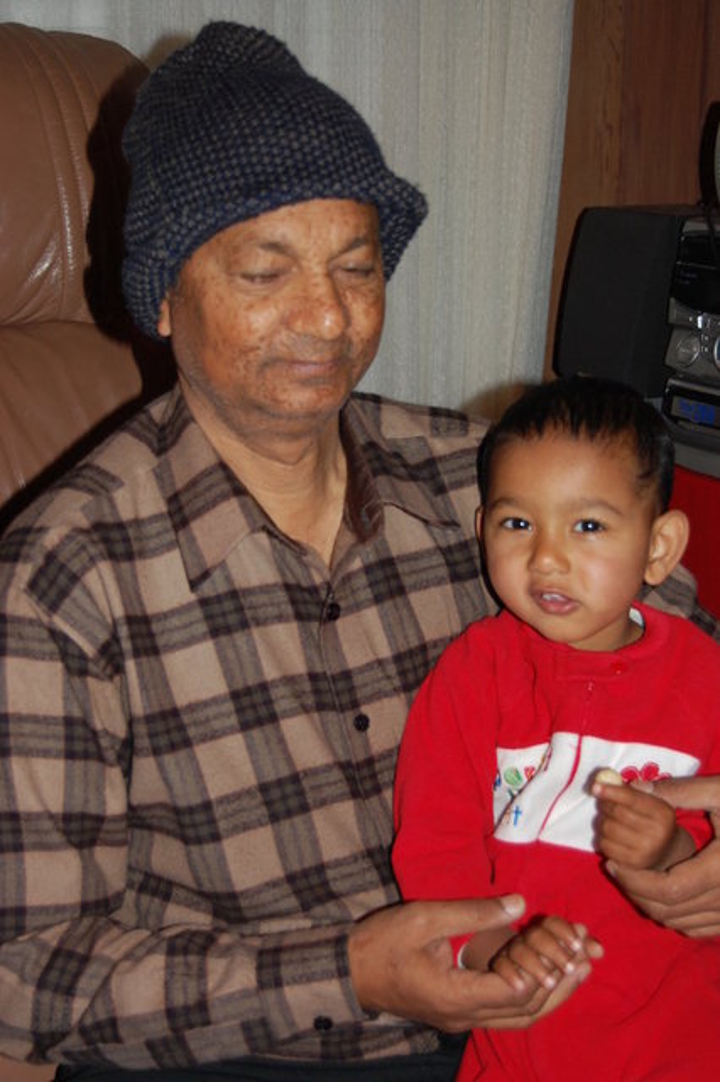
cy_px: 541
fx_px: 1802
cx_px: 360
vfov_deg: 33.4
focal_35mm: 60
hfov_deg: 22.6
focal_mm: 40
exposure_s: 1/60
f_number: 5
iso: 400
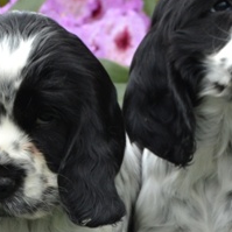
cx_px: 153
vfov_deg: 8.1
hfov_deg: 8.1
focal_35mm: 215
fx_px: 1630
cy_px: 154
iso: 400
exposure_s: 1/100
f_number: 5
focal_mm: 42
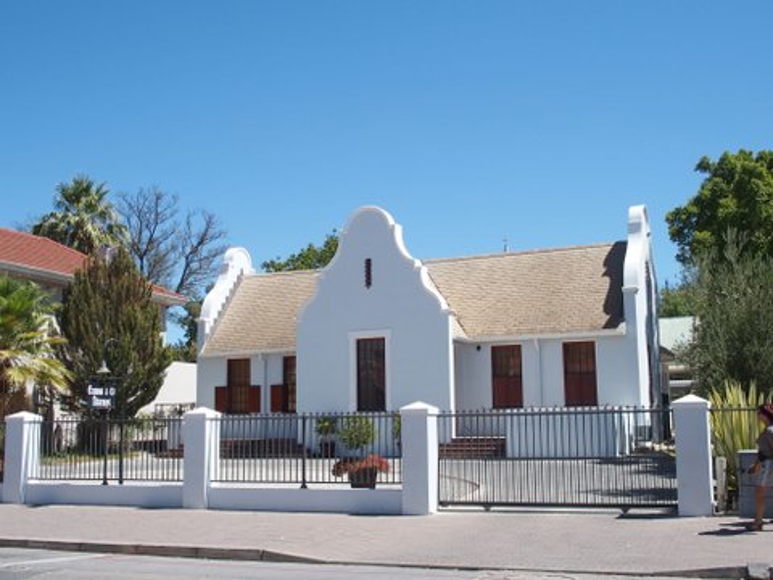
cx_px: 386
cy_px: 290
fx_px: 938
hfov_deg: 44.8
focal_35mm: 42
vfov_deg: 34.3
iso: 100
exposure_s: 1/800
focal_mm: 9
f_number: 4
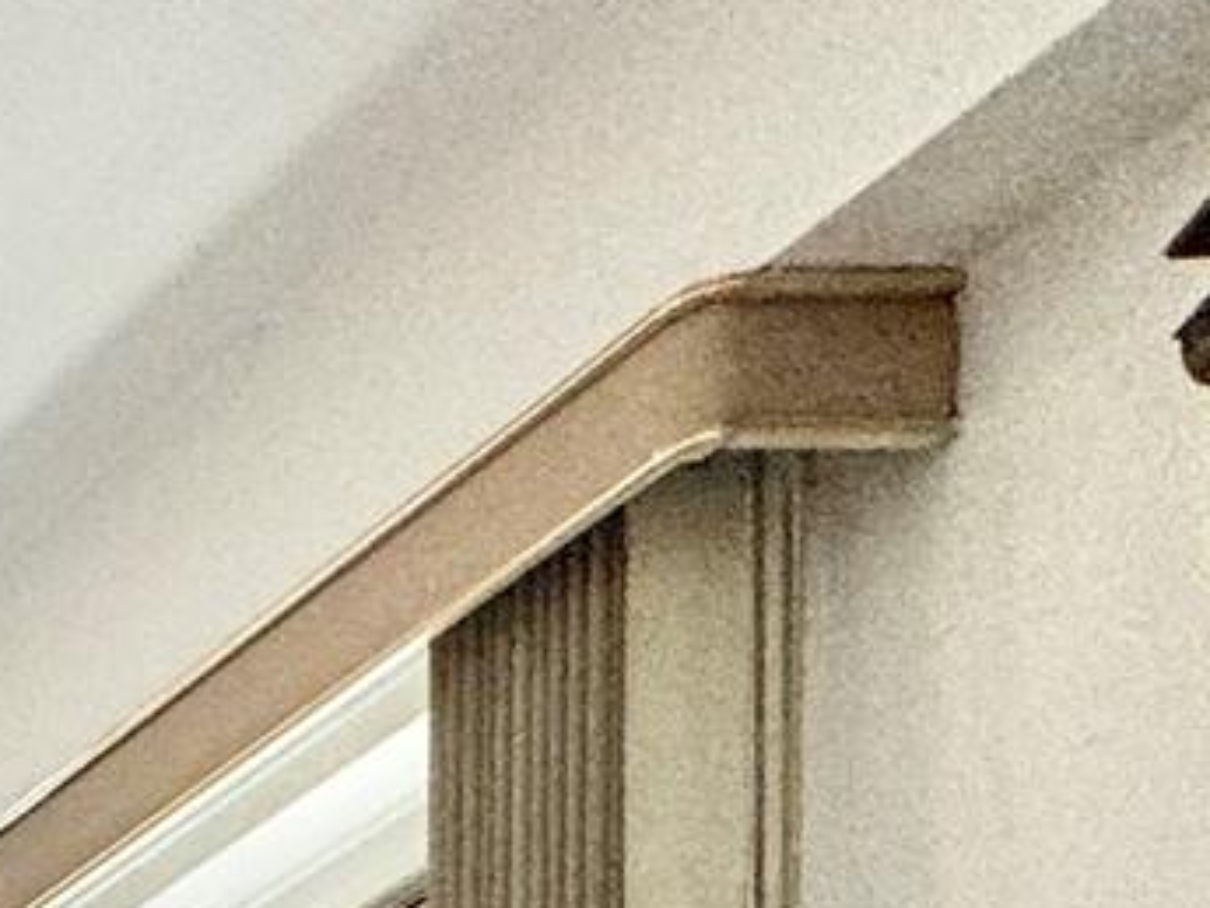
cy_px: 2387
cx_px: -2073
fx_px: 2902
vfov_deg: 12.4
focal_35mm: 83
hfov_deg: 13.0
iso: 100
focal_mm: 2.22
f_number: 2.2
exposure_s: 1/120
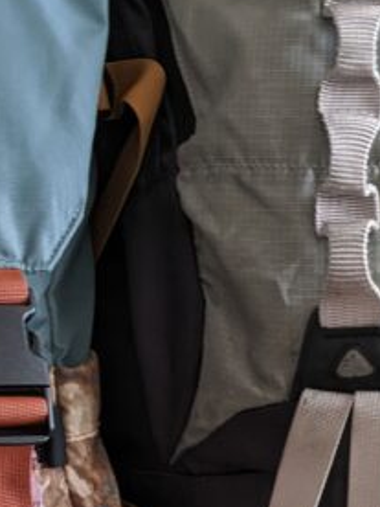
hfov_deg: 14.7
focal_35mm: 100
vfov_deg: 19.5
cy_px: 358
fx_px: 1464
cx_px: 79
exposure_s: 1/25
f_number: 1.8
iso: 320
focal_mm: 4.44
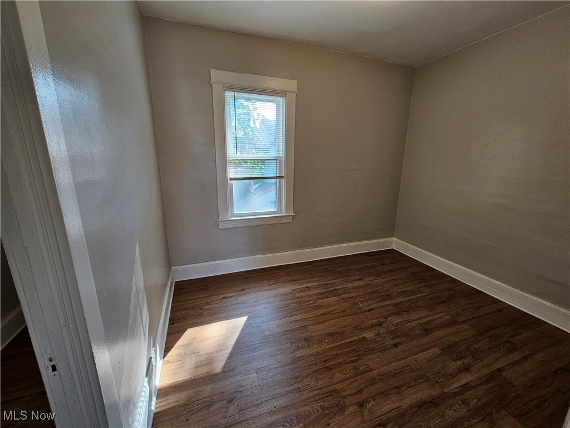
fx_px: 214
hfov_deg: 106.2
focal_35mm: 13
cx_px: 285
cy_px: 214
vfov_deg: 89.9
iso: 80
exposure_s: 1/60
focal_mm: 2.2
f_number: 2.2
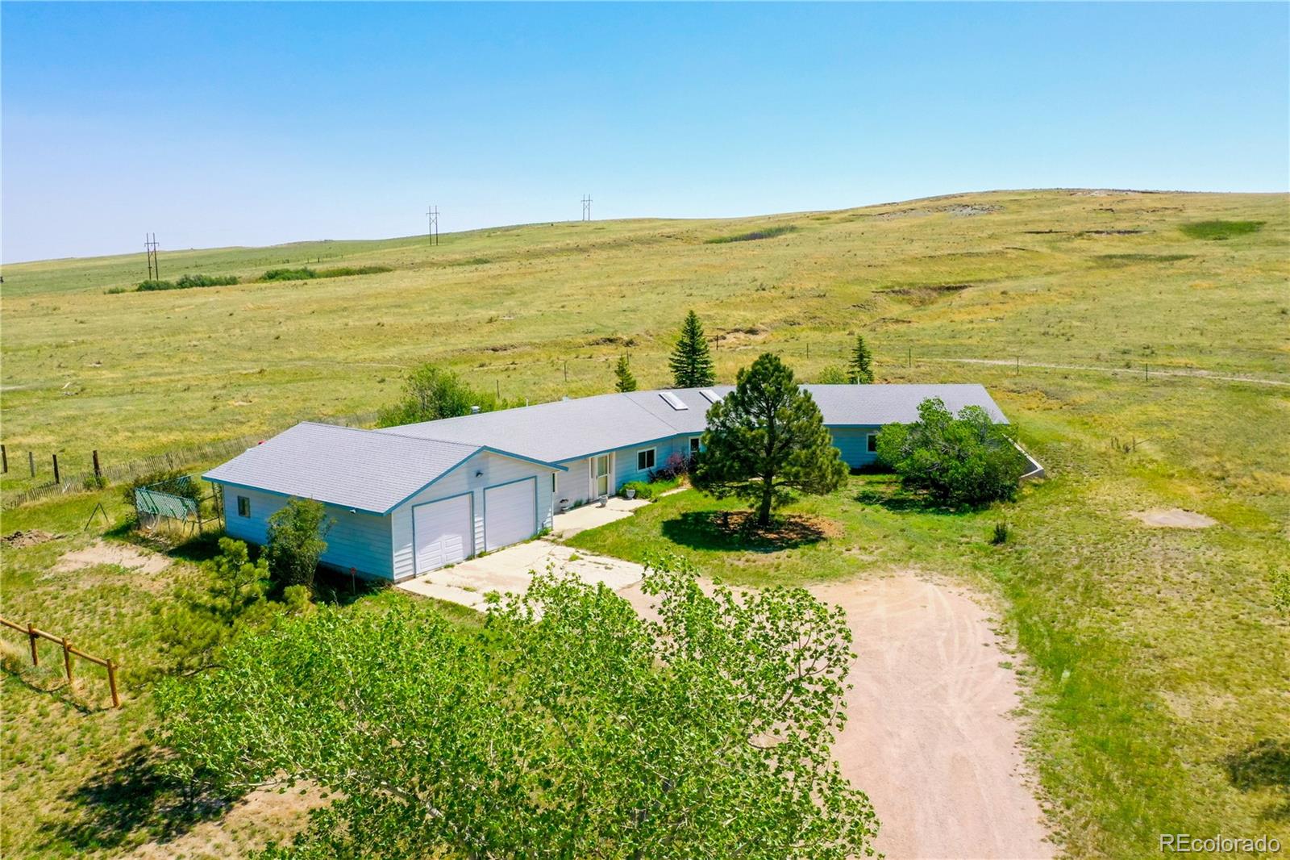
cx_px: 645
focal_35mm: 28
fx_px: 1003
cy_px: 430
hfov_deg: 65.5
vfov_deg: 46.4
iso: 400
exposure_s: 1/1250
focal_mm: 10.26
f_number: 7.1
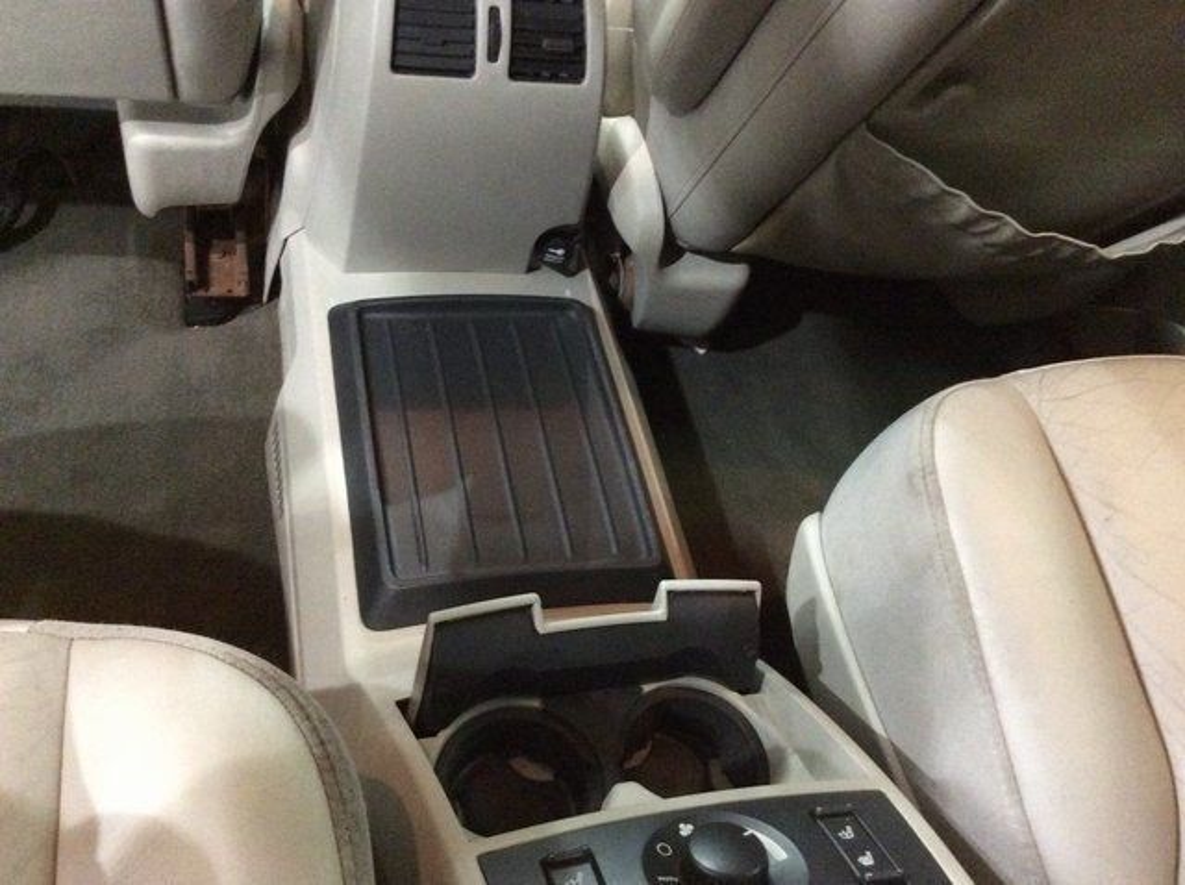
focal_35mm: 32
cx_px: 592
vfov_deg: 44.1
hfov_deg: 56.9
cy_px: 442
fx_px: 1094
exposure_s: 1/15
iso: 500
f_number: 2.4
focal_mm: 3.3
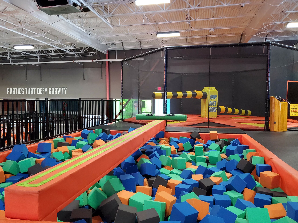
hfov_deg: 67.3
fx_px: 224
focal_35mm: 26
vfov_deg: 53.1
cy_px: 112
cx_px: 149
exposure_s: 1/40
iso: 500
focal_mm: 4.3
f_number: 1.5
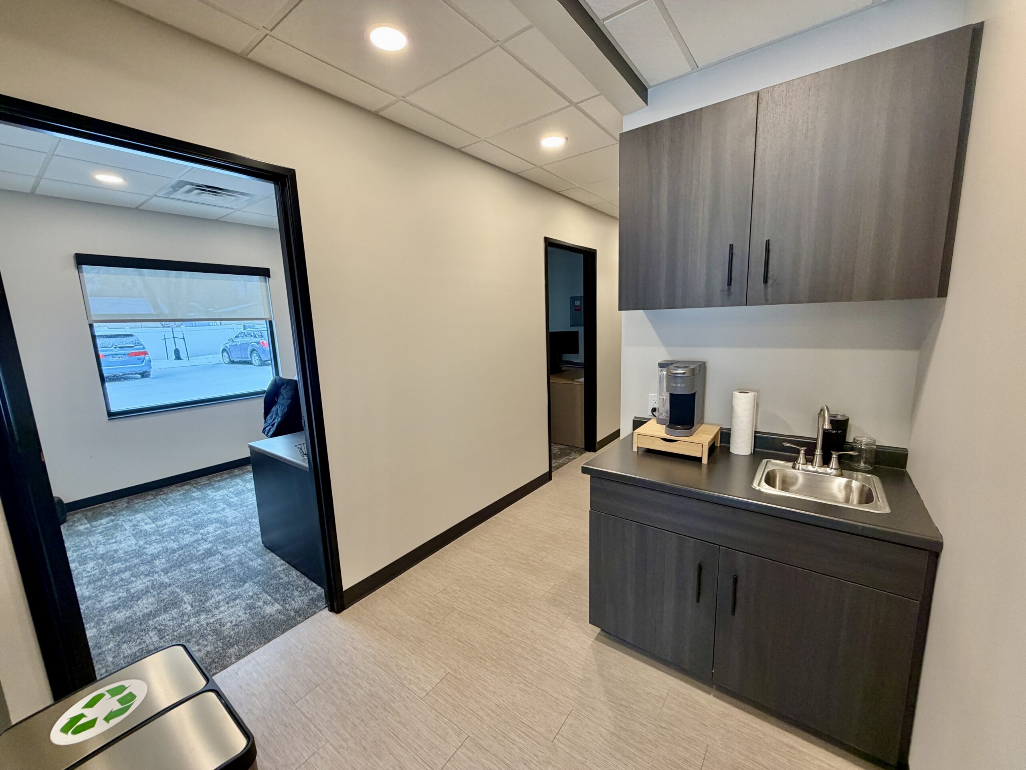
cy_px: 385
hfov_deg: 102.1
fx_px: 415
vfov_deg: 85.7
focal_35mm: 14
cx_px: 513
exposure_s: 1/60
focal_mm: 2.22
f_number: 2.2
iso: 160
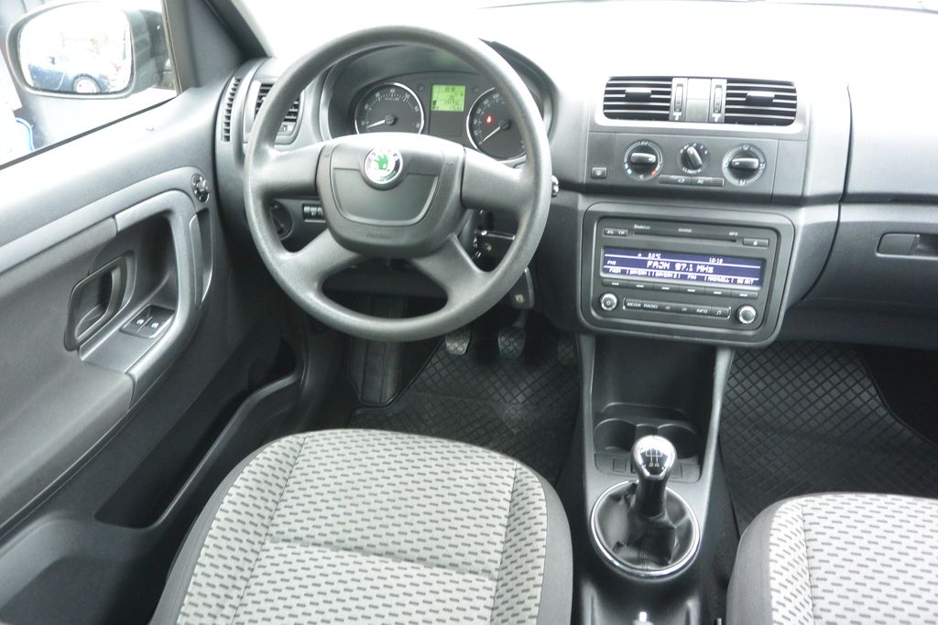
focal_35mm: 27
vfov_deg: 47.9
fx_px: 704
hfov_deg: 67.4
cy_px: 312
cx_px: 469
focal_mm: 10
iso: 900
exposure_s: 1/30
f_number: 3.5
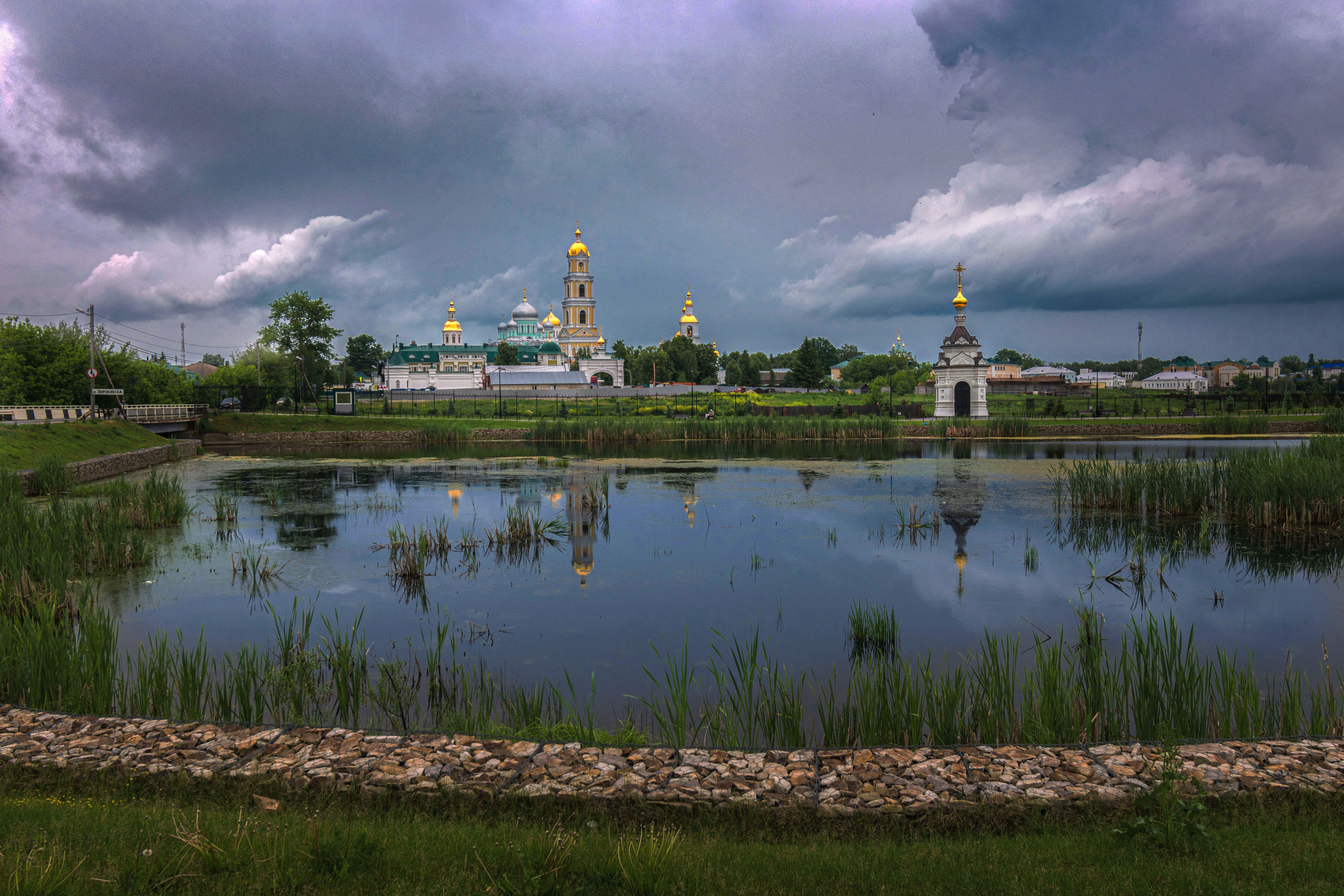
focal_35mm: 30
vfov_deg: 43.6
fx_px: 1120
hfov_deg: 61.9
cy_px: 448
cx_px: 672
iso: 100
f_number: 9
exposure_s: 1/160
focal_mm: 20
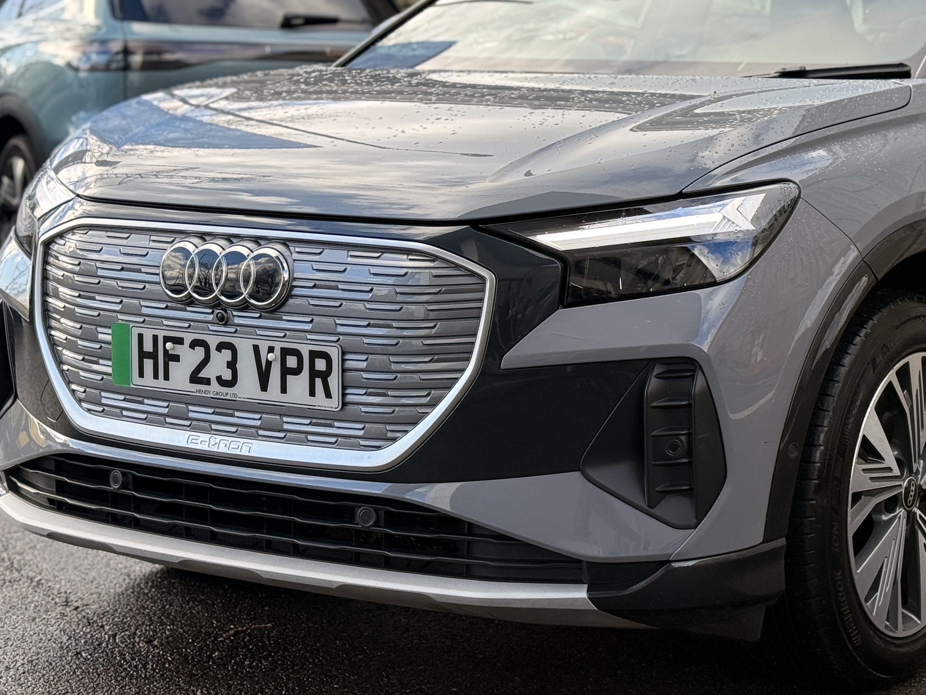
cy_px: 257
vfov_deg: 17.5
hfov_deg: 23.0
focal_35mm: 84
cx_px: 698
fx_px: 2247
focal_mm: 6.76
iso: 64
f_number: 1.78
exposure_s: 1/962
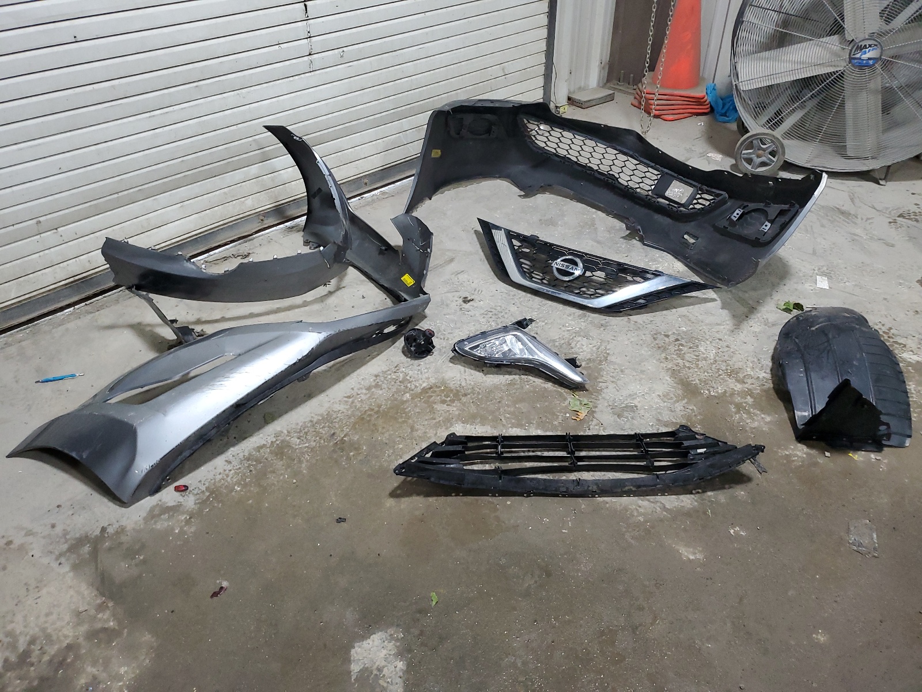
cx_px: 461
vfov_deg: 53.1
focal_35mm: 26
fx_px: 693
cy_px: 346
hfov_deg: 67.3
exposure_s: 1/60.2
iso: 213
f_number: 1.5
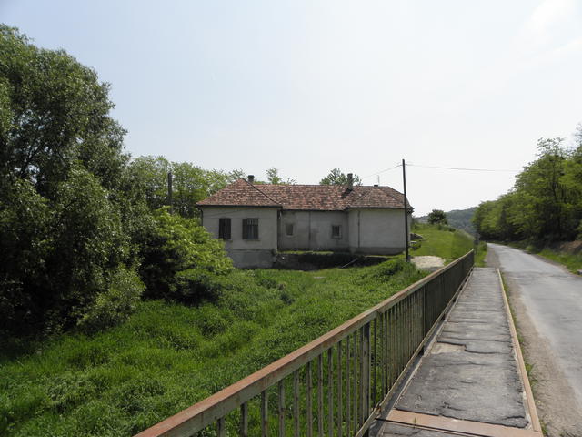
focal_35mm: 26
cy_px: 218
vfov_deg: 53.1
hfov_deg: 67.3
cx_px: 291
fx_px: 437
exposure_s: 1/320
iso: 64
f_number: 5.6
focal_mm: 4.6
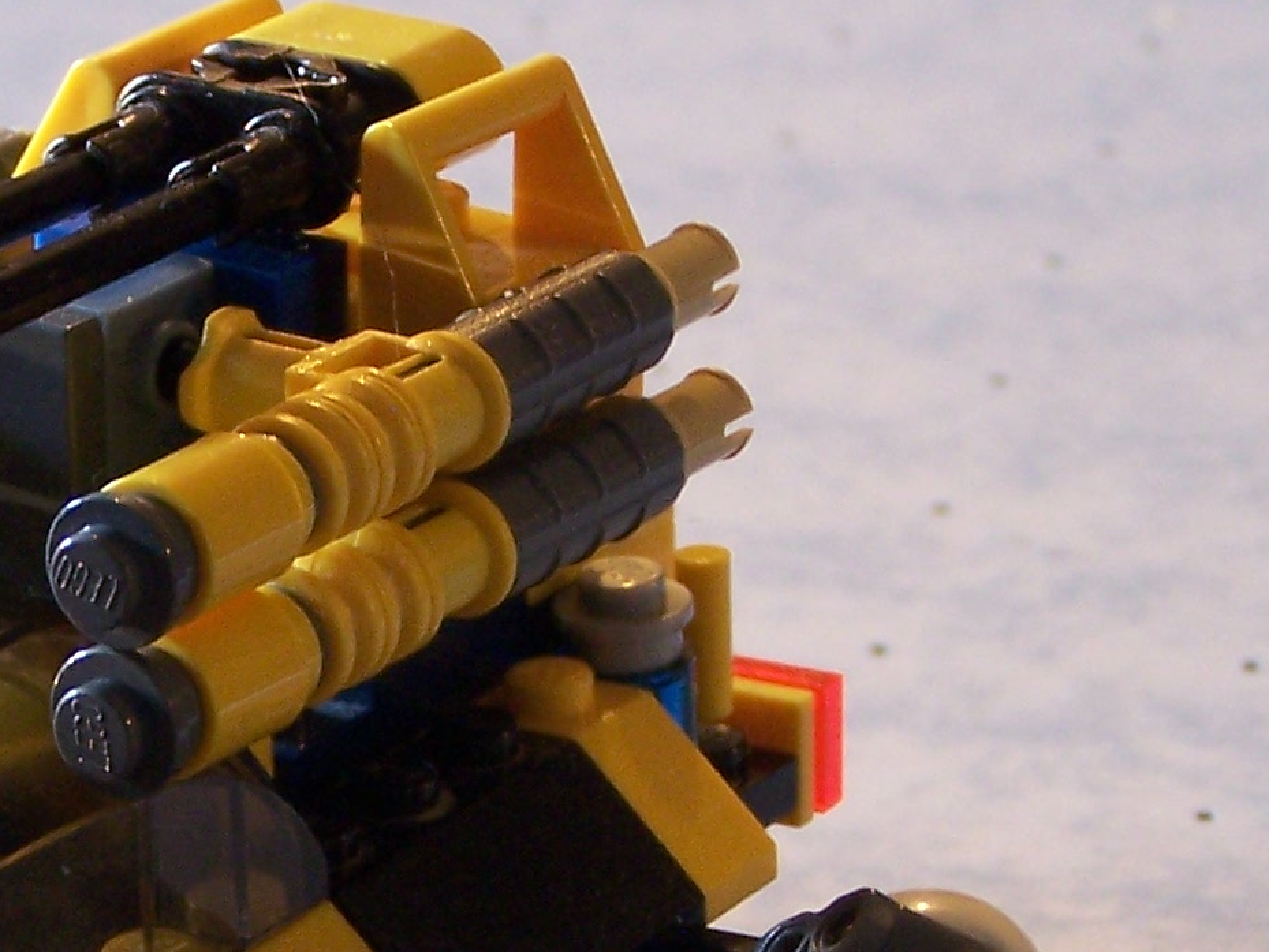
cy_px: 1000
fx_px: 7626
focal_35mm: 208
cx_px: 154
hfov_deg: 9.5
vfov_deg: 7.1
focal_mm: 12.4
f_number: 3.2
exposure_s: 1/8
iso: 140
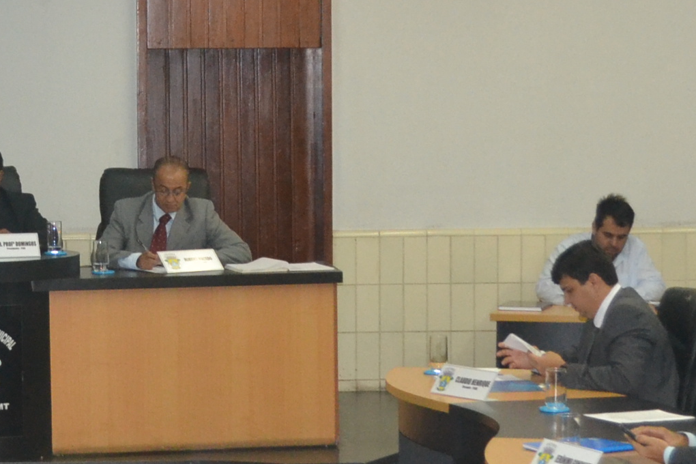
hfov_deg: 16.6
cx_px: 68
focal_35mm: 122
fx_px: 2358
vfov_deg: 11.2
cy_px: 143
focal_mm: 24
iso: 1600
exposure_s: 1/60
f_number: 4
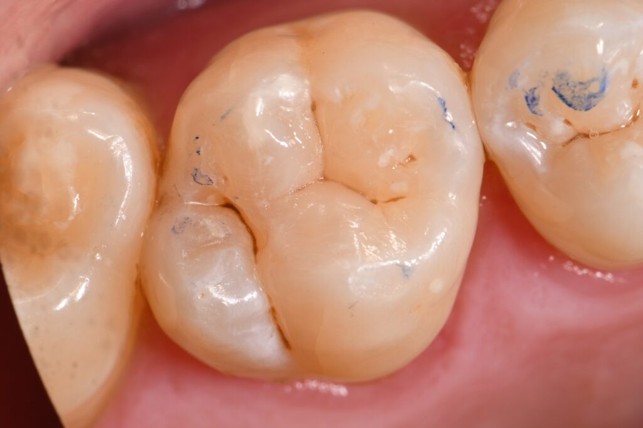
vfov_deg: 8.7
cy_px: 214
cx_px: 322
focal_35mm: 157
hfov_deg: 13.1
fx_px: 2803
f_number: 32
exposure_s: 1/160
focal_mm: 105
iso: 200
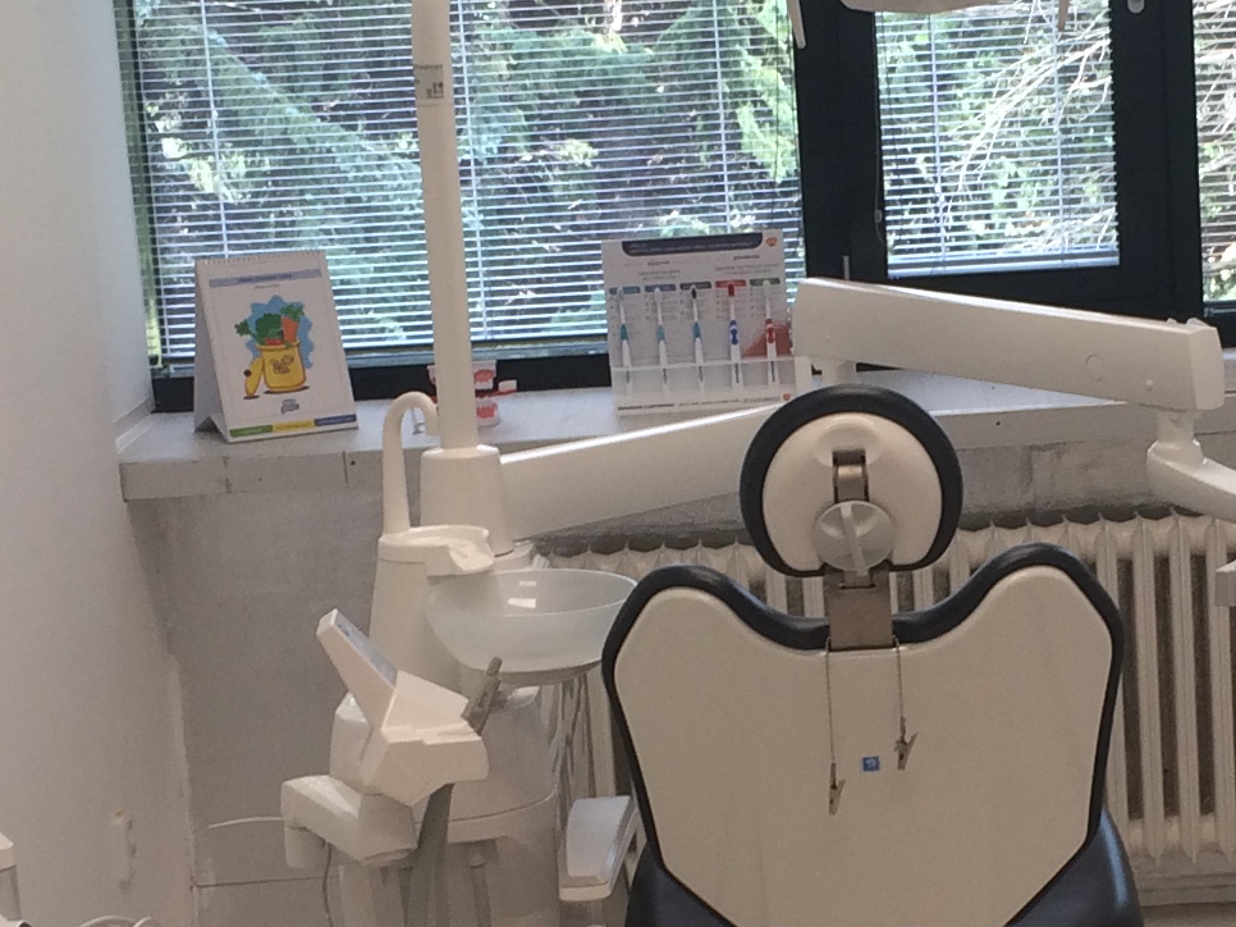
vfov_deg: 15.0
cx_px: 929
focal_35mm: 98
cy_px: 702
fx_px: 3498
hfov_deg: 19.9
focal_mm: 4.15
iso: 32
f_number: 2.2
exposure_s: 1/100
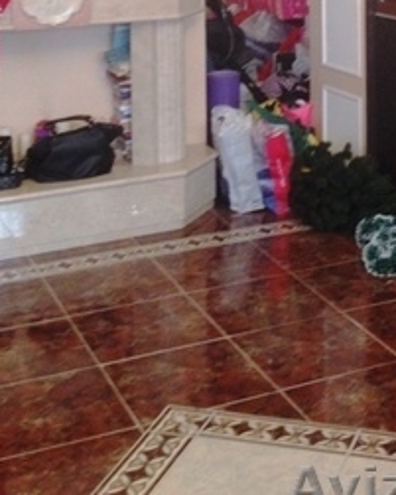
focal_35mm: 77
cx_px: 341
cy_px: -75
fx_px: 1127
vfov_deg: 23.0
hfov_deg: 19.6
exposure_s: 1/20
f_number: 2.4
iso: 160
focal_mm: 4.12
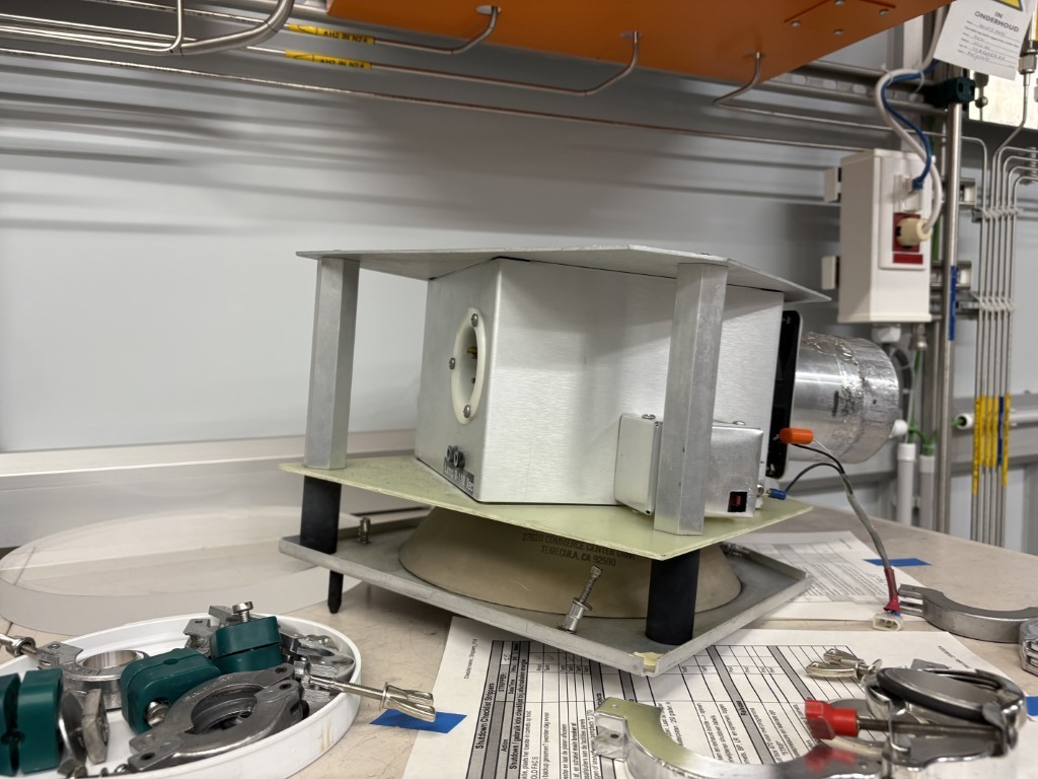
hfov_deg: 67.3
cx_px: 519
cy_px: 390
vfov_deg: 53.1
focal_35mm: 26
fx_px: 780
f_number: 1.6
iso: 100
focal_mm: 5.96
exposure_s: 1/50
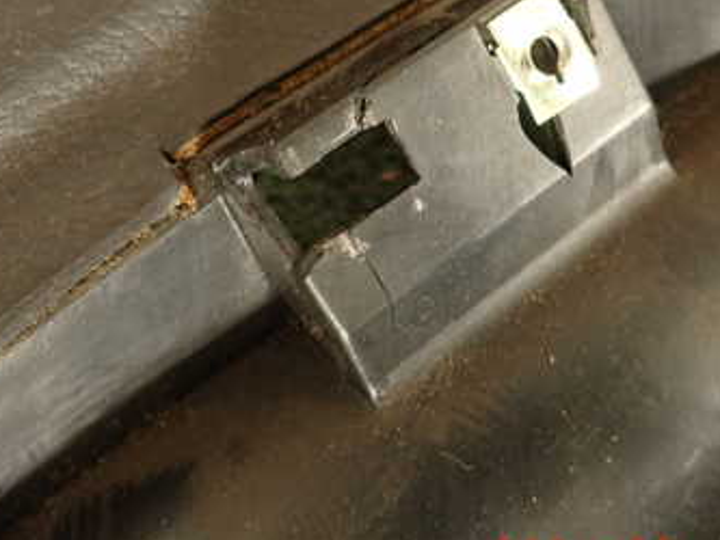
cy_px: 102
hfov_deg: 42.0
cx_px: 339
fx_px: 936
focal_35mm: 45
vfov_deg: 31.3
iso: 320
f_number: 2
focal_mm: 4.5
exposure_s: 1/30
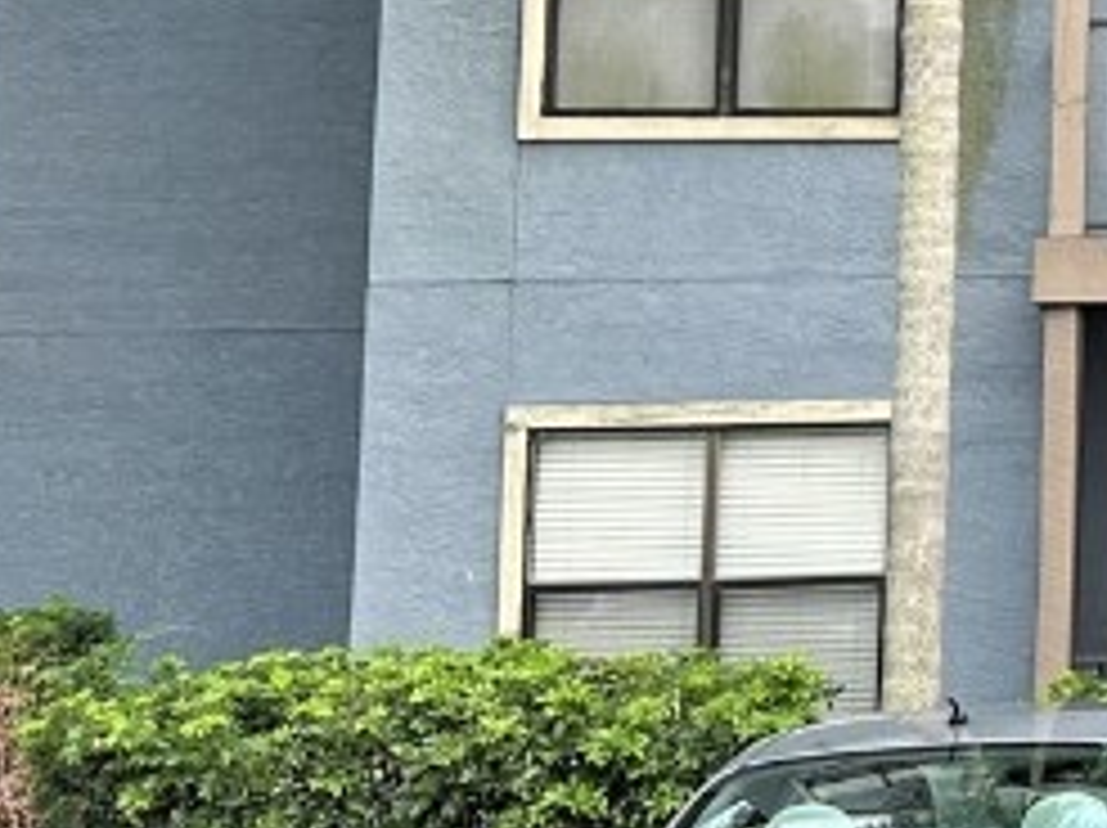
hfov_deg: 16.5
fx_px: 3195
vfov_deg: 14.5
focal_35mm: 100
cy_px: 14
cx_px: 1976
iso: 80
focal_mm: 6.86
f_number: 1.78
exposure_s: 1/330
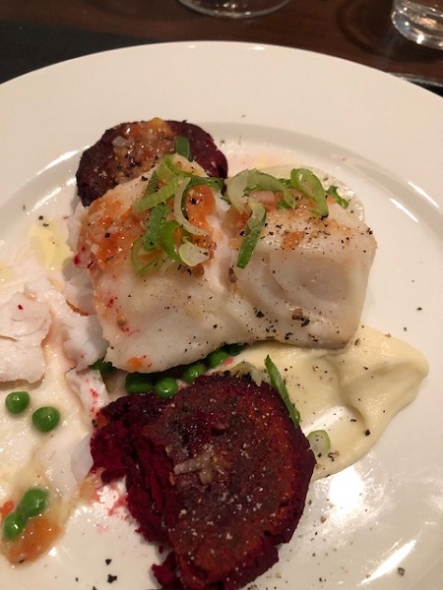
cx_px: 222
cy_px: 295
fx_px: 478
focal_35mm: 28
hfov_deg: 49.7
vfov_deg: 63.4
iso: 100
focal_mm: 3.99
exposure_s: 1/12
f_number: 1.8
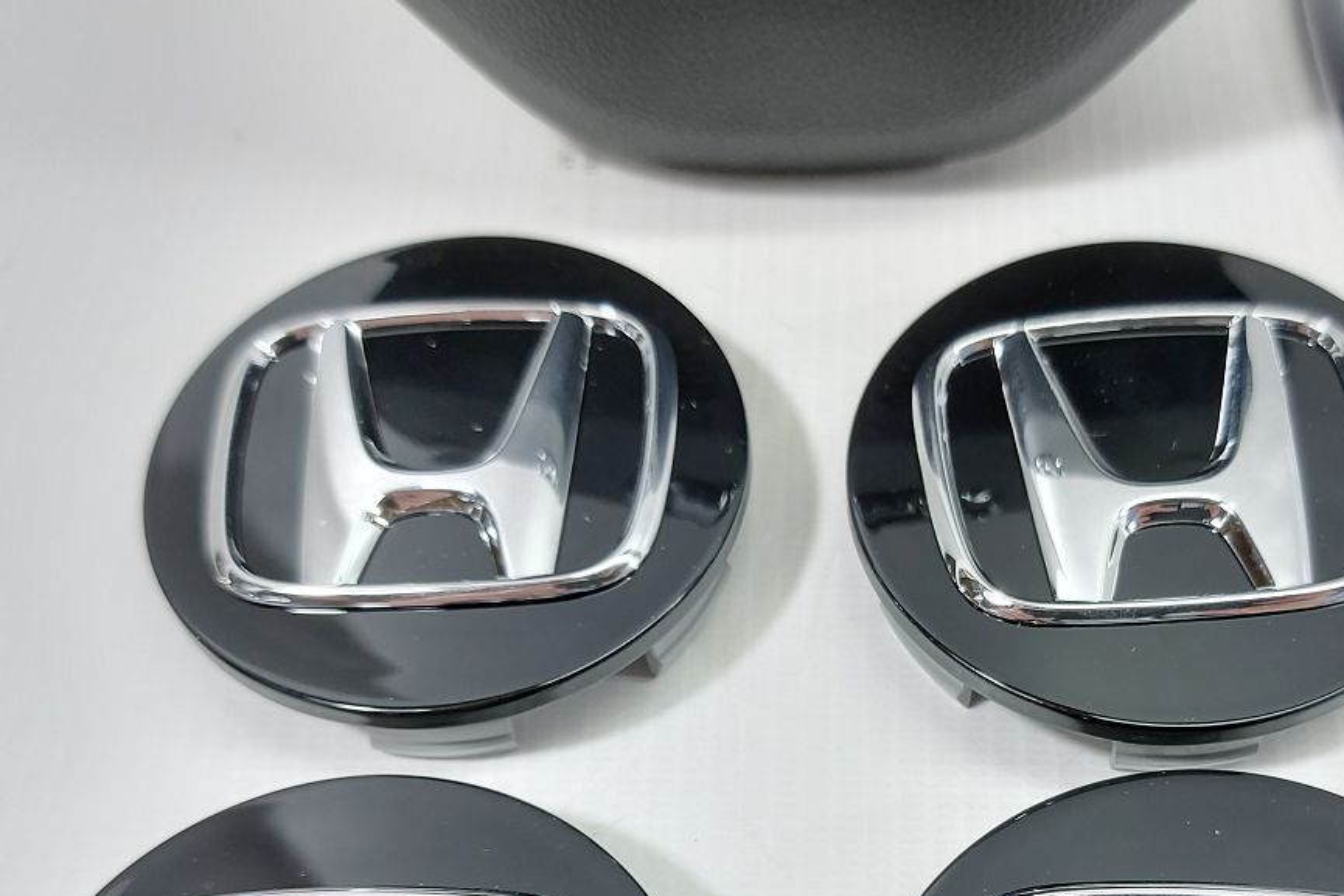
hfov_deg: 48.0
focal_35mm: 40
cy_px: 755
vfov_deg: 32.2
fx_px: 1493
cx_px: 841
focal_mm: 5.23
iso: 125
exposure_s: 1/50
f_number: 1.8
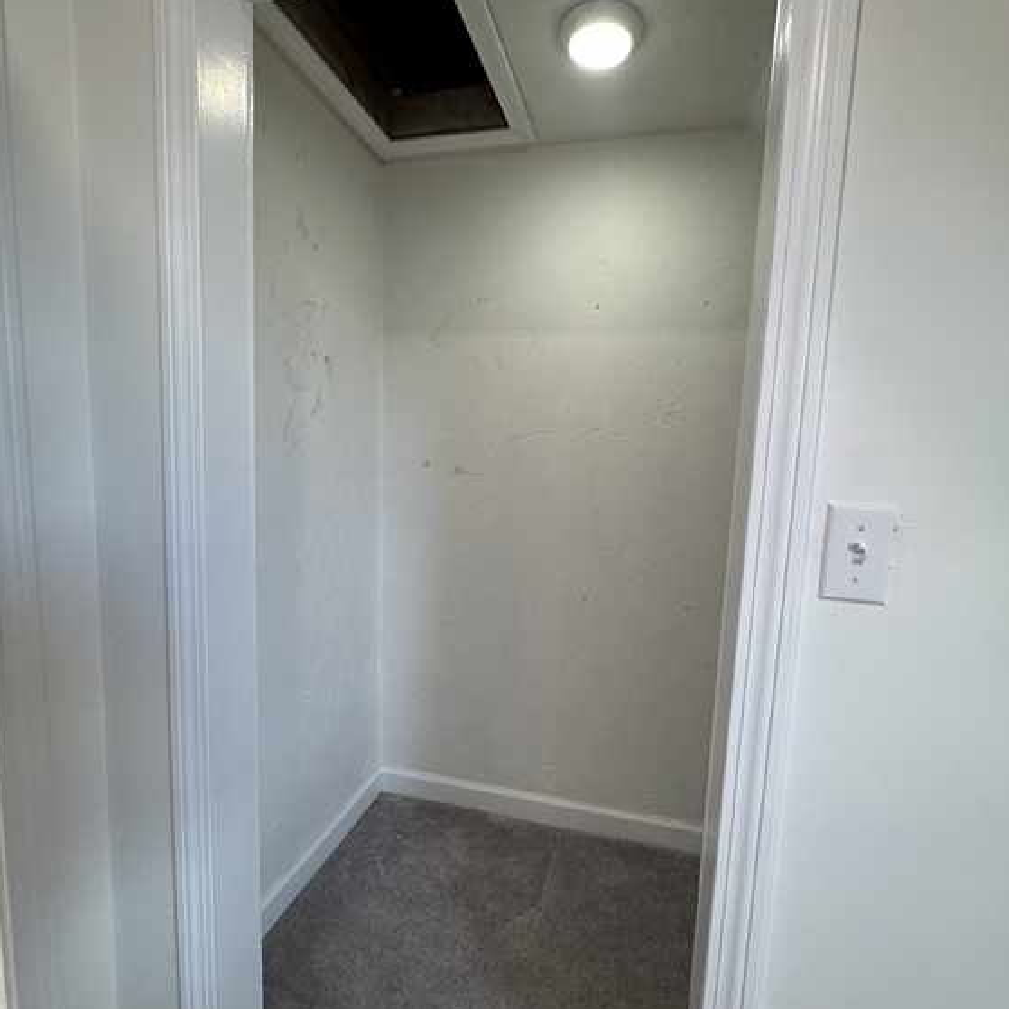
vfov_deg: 84.0
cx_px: 513
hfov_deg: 84.0
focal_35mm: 17
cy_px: 514
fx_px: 561
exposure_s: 1/120
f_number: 2.2
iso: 160
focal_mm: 2.22
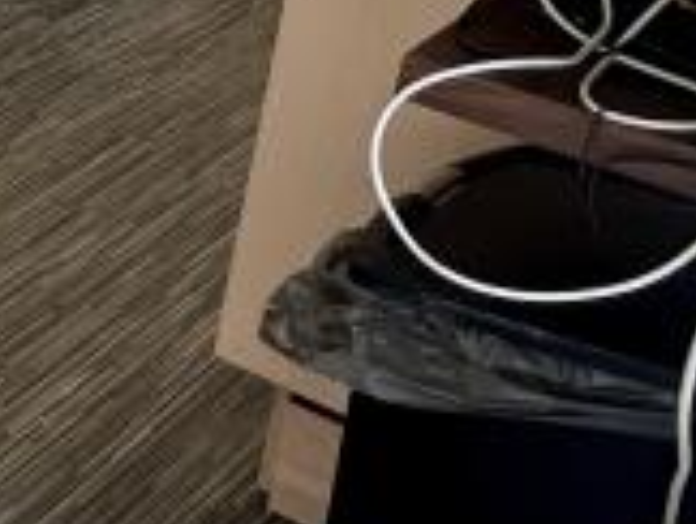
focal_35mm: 82
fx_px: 1651
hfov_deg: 18.4
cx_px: -576
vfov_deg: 16.9
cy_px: -172
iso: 160
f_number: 1.8
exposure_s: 1/100
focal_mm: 1.57
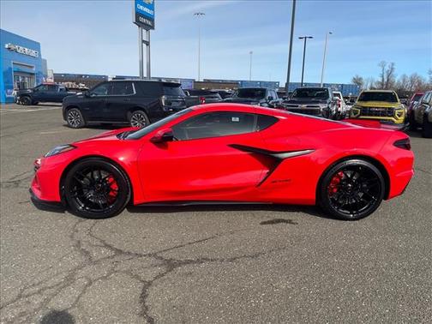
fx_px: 324
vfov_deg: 53.1
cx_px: 216
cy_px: 162
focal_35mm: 26
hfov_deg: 67.3
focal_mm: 4.2
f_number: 1.6
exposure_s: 1/1125
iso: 32
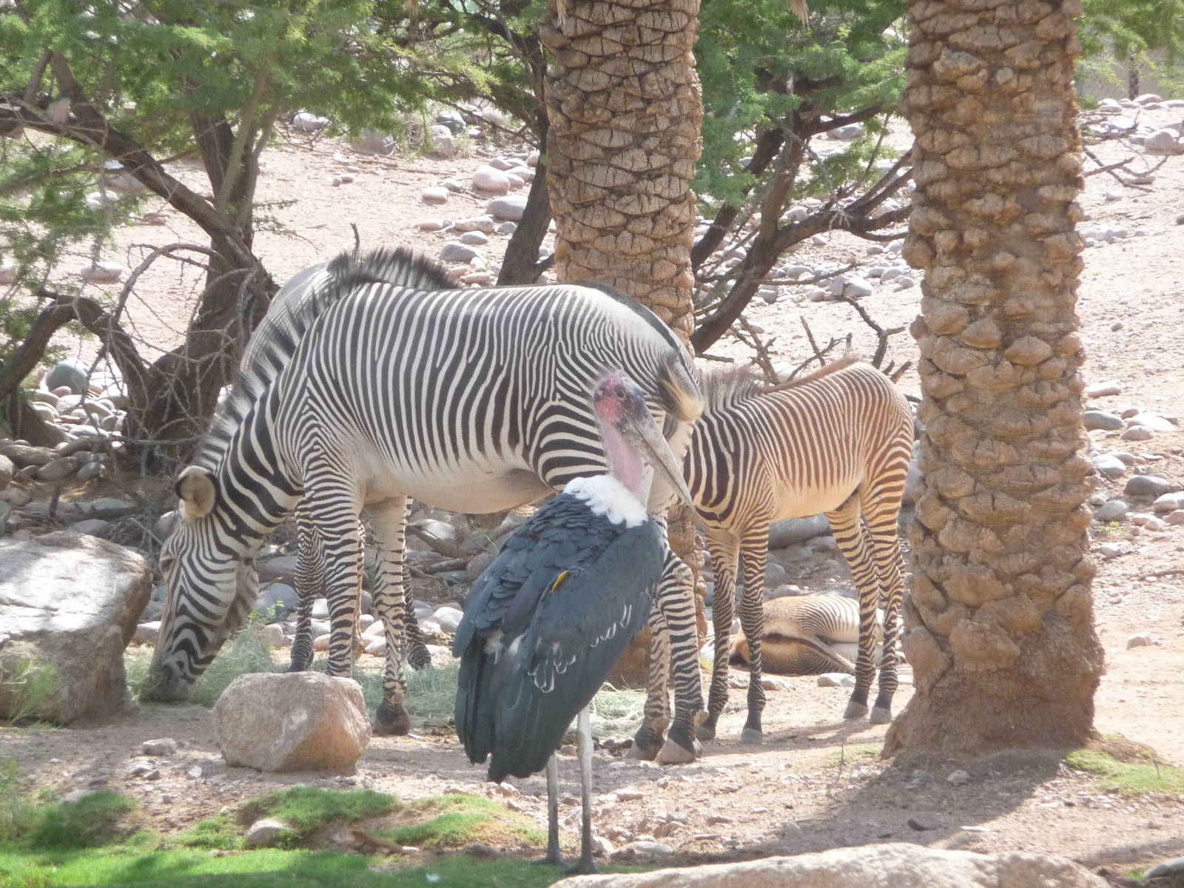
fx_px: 9577
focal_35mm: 280
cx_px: 592
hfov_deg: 7.1
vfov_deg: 5.3
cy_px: 444
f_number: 4.9
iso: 320
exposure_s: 1/500
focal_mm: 47
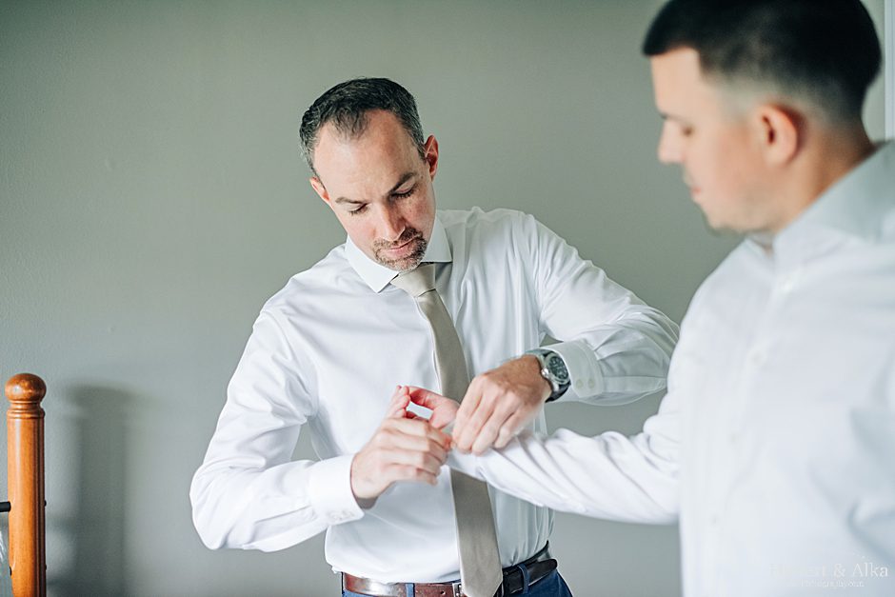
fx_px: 1243
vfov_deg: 27.0
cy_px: 298
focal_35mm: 50
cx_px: 448
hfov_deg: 39.6
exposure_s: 1/200
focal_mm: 50
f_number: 1.8
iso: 800
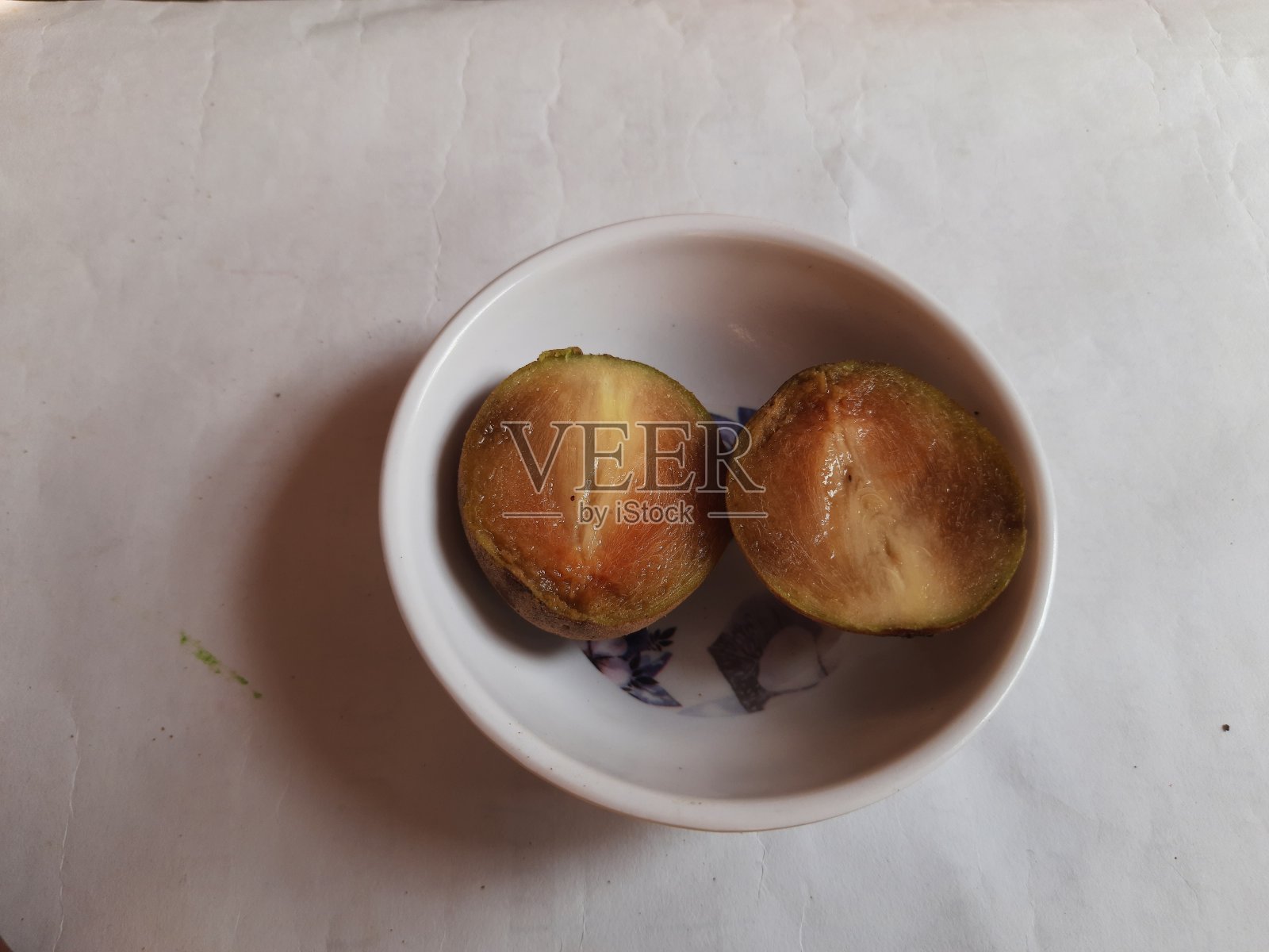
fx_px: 916
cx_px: 634
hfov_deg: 69.4
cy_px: 476
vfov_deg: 54.9
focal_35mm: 25
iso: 40
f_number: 2
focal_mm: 4.6
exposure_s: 1/100
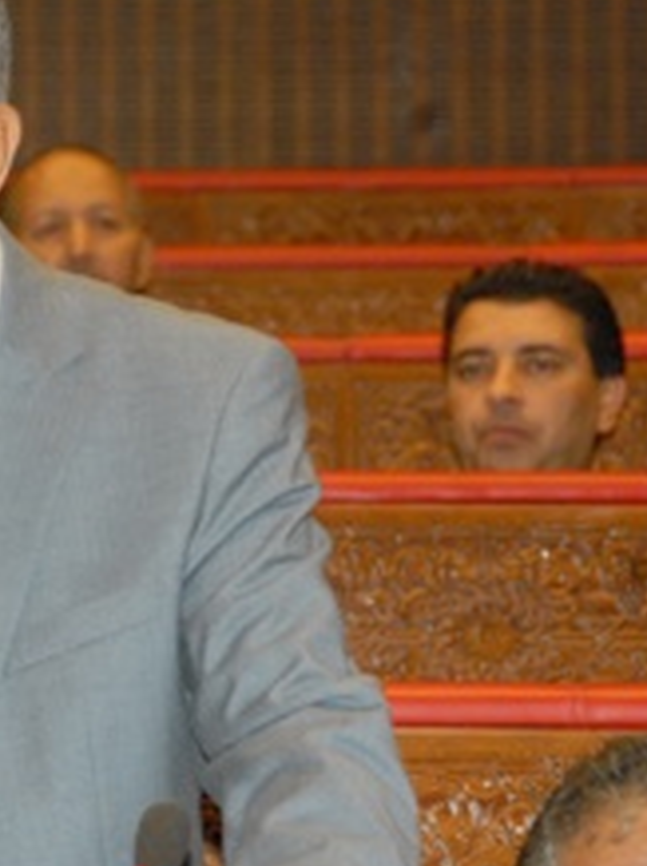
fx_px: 7041
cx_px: -202
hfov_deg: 5.2
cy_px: 350
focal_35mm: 282
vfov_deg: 7.0
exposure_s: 1/60
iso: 1400
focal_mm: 95
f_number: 7.1
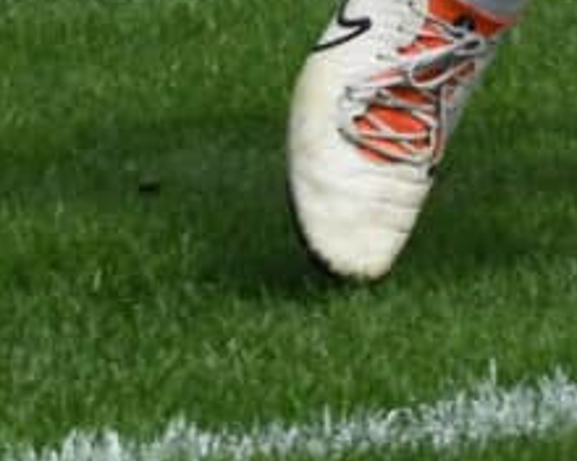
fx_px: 11937
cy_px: -934
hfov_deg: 2.8
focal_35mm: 699
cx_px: 118
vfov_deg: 2.2
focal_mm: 80
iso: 2000
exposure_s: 1/1600
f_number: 14
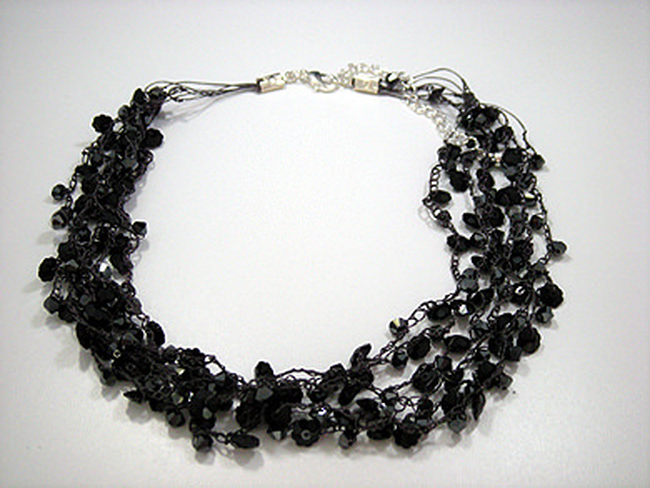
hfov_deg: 35.5
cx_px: 325
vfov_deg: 27.1
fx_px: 1015
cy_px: 244
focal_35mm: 54
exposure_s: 1/51.3
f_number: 3.3
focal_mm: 8.8
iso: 262
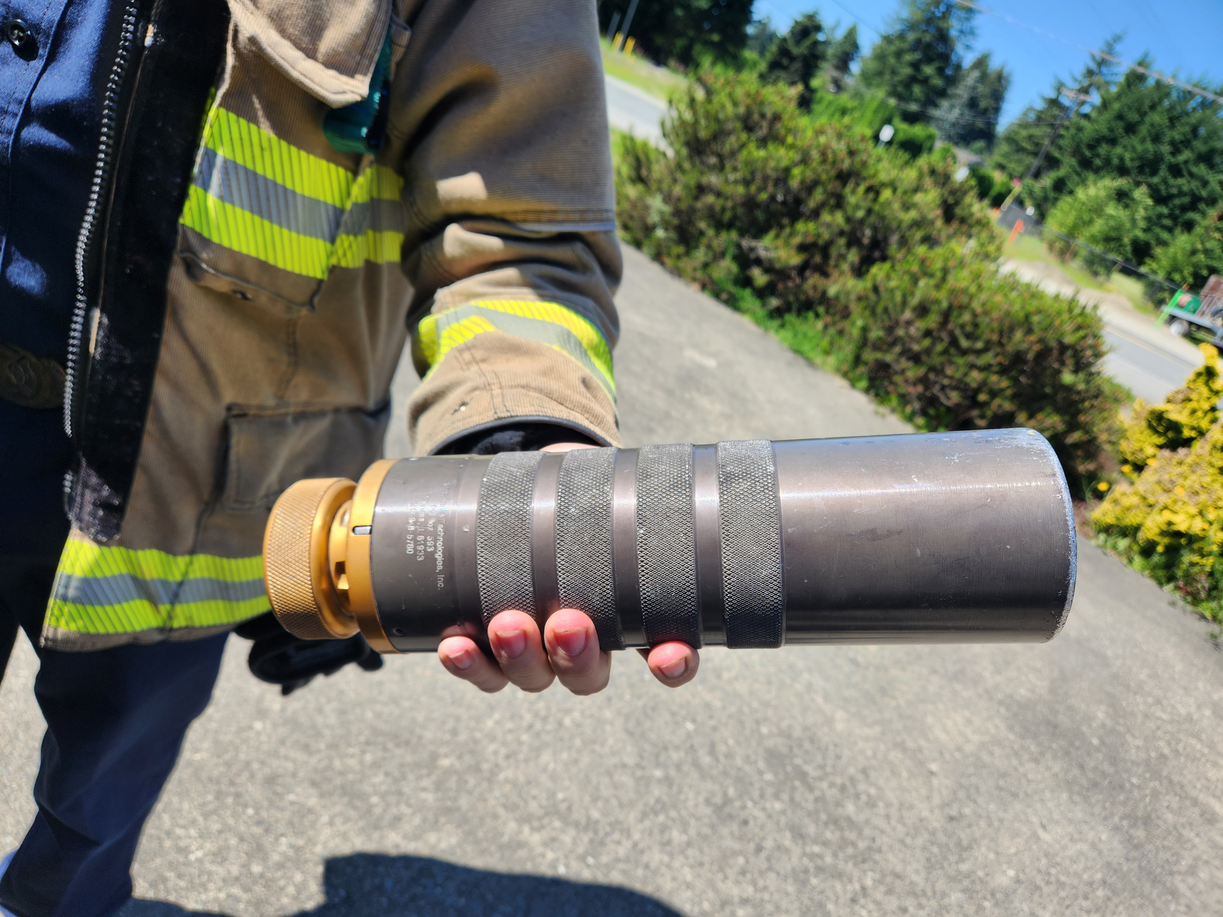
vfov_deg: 58.9
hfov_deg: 73.9
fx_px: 813
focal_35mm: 23
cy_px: 458
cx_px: 612
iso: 20
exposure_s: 1/823
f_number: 1.8
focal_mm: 5.4
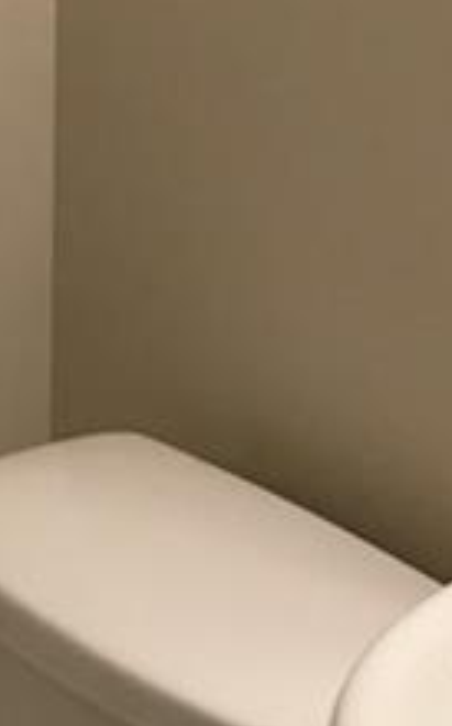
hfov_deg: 7.8
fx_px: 3320
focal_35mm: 168
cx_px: 0
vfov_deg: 12.4
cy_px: 46
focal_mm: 4.15
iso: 64
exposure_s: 1/30
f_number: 2.2
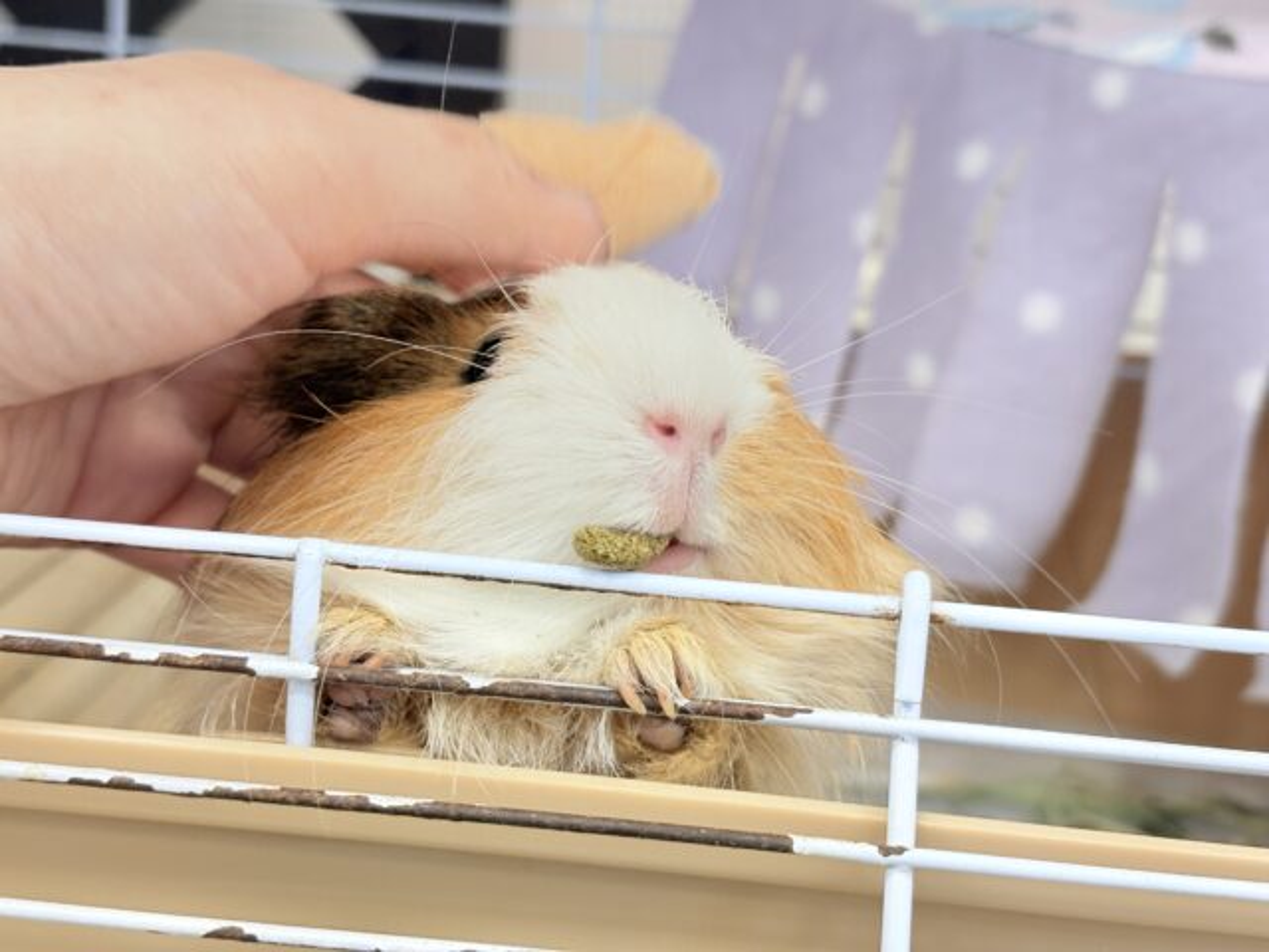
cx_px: 634
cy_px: 476
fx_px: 1906
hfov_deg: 36.8
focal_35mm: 52
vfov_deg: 28.0
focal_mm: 5.96
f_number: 1.6
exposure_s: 1/50
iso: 64
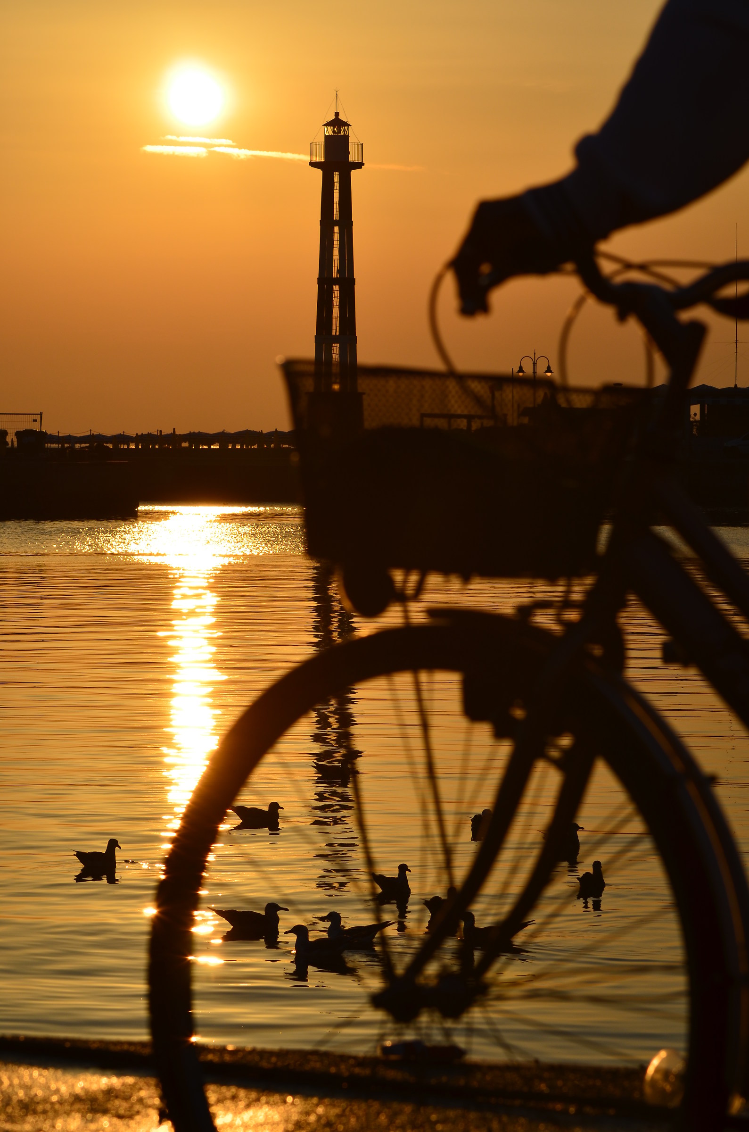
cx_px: 374
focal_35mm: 142
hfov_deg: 9.6
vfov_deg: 14.4
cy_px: 566
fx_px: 4468
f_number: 9
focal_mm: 95
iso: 100
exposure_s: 1/1250
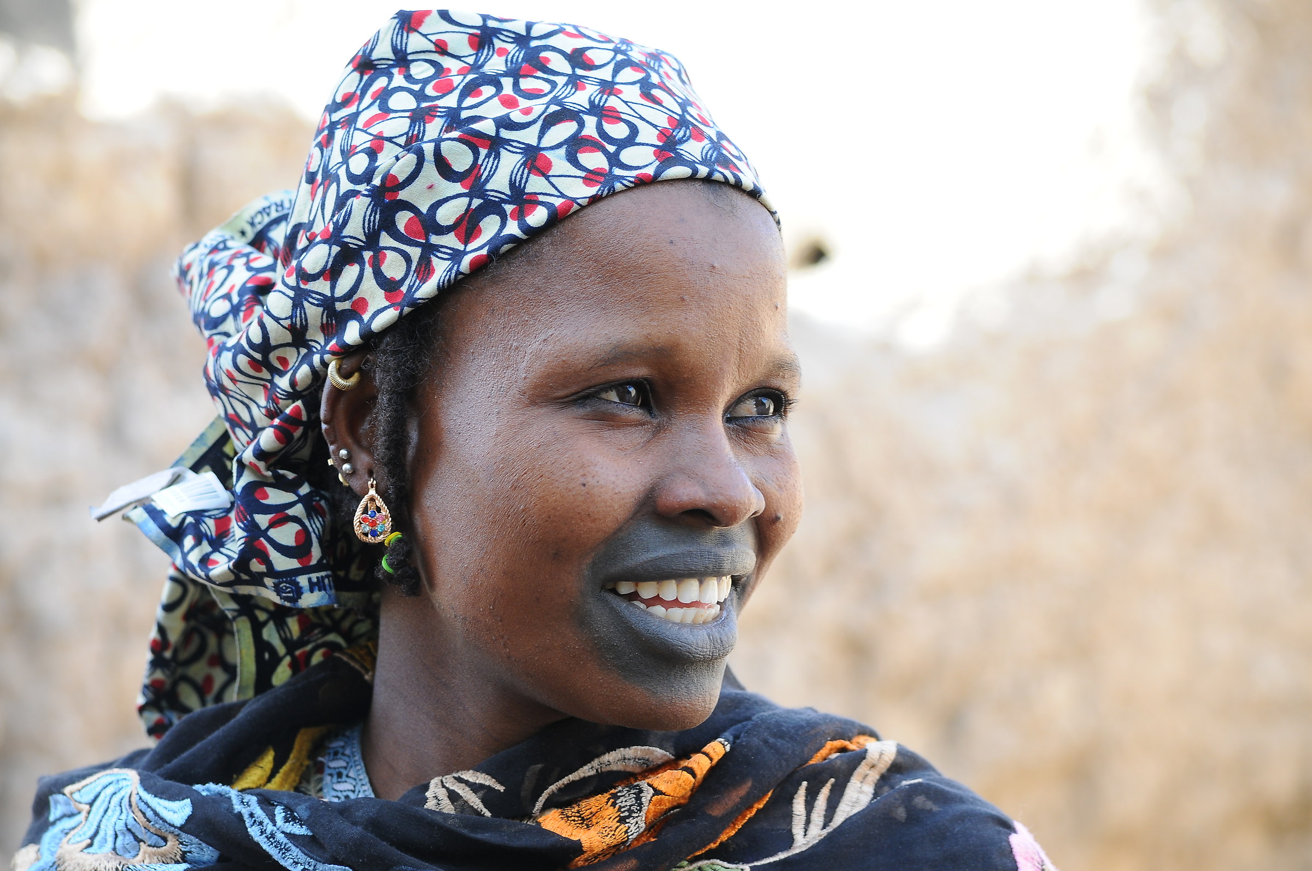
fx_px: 3931
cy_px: 436
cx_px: 656
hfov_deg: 18.9
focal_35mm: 108
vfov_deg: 12.6
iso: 250
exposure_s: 1/100
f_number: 5.6
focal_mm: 72
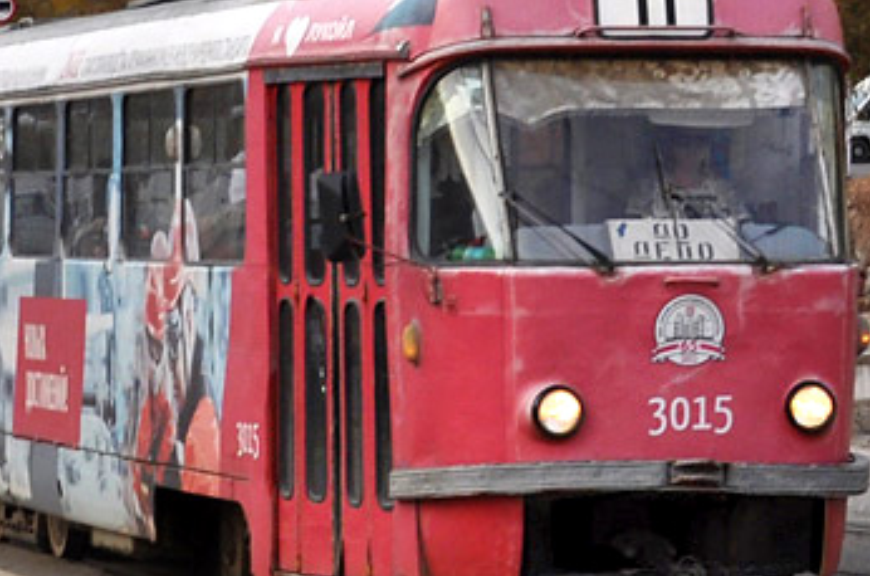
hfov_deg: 11.3
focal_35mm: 182
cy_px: 97
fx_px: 4388
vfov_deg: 7.5
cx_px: 546
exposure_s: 1/250
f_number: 5.6
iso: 220
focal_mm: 30
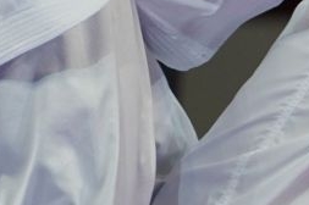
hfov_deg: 1.6
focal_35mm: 1311
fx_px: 11238
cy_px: -361
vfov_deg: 1.0
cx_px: 564
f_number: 2.8
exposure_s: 1/1000
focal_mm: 184
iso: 1250
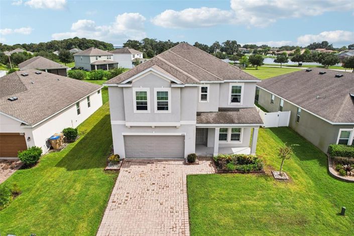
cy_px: 118
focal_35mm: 22
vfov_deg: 57.2
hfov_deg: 78.6
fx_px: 216
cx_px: 177
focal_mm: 8.4
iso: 120
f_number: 2.8
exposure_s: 1/2500
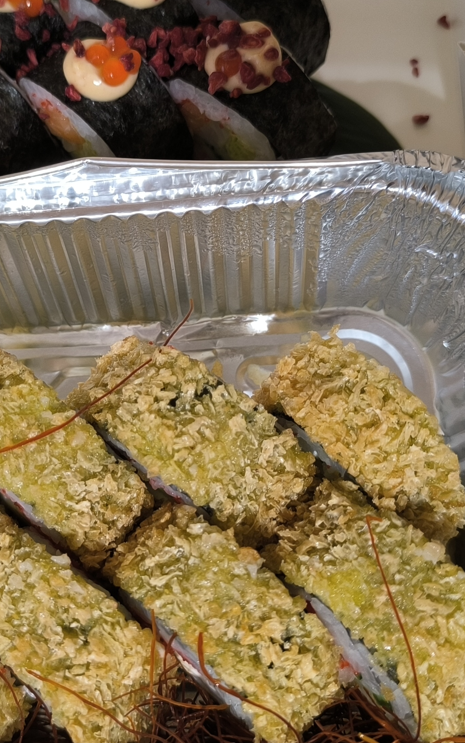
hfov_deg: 28.4
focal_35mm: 45
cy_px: 340
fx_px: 912
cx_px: 144
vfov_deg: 44.3
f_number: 1.65
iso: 1000
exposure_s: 1/33.3
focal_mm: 6.14
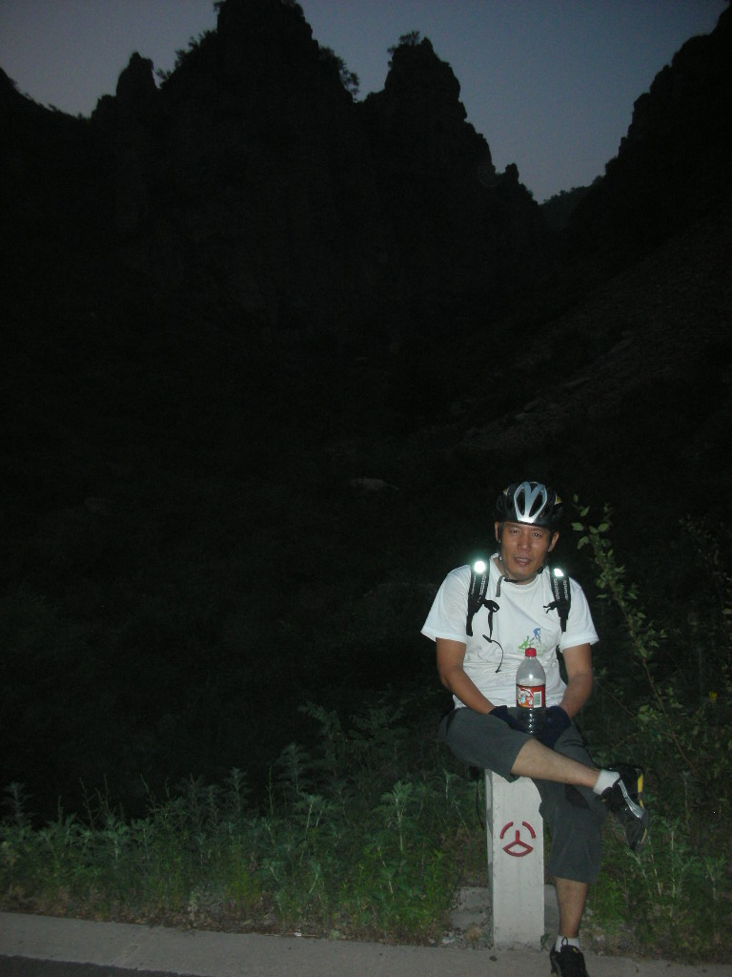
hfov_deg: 40.7
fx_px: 987
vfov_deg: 52.6
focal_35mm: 35
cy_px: 488
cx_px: 366
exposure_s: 1/60.1
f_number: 3
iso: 200
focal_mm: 5.8
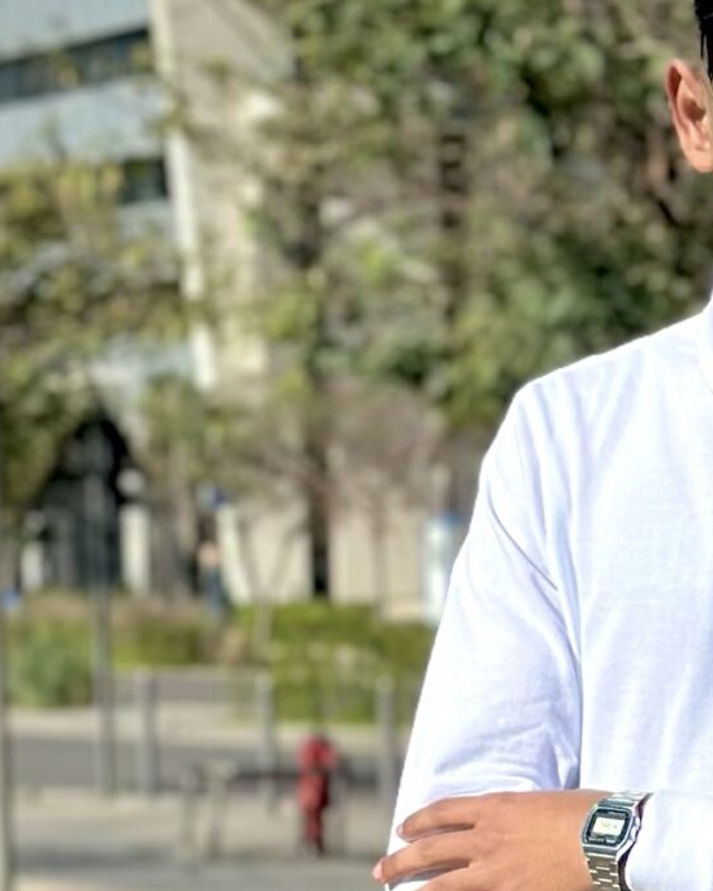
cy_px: 1390
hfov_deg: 8.7
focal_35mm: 175
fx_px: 4616
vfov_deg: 10.6
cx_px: 868
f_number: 1.78
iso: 100
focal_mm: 6.86
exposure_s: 1/8197
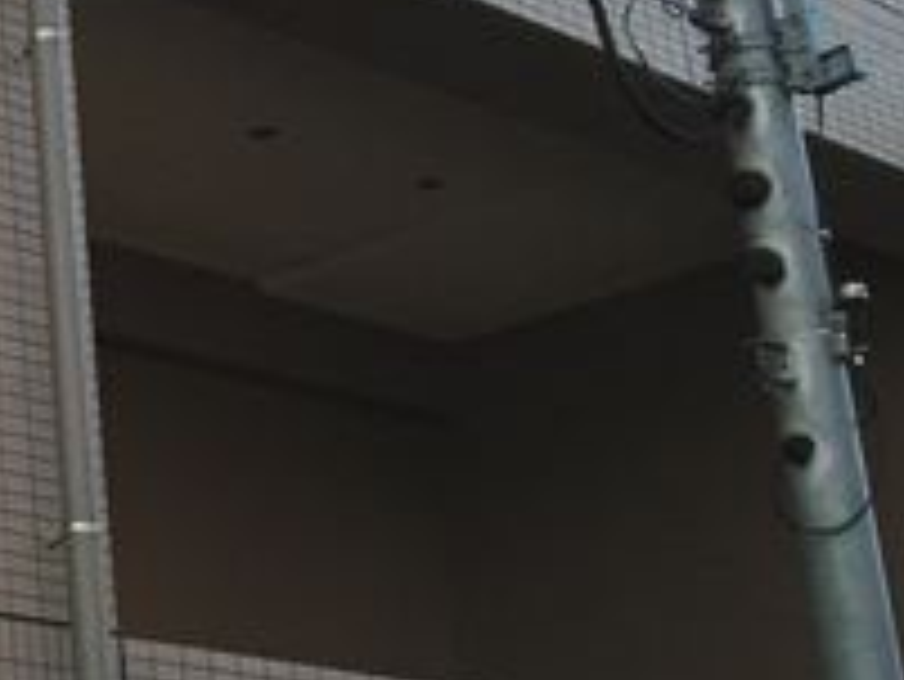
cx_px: -418
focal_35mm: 86
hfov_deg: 19.9
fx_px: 2247
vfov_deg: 17.2
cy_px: 297
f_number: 2.4
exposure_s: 1/1000
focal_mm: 2.87
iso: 73
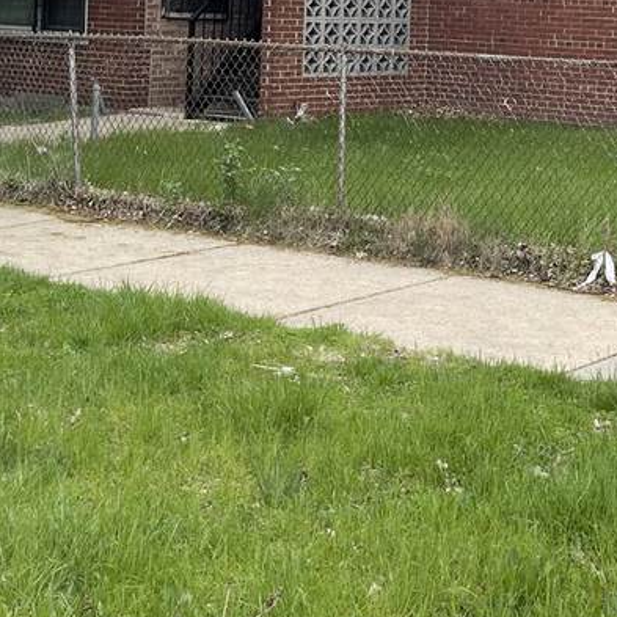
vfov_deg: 23.2
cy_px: 30
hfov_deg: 23.6
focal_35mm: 72
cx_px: 501
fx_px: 1452
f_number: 1.6
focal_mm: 5.1
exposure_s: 1/953
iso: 32
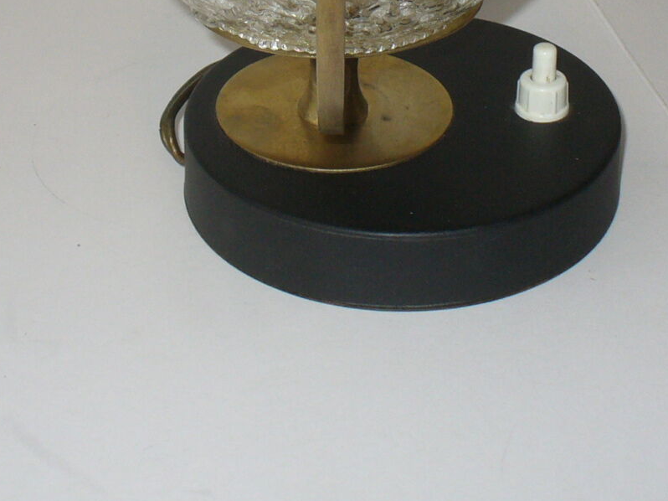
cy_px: -111
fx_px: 1833
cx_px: 336
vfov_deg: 15.0
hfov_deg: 20.7
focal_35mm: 95
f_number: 2.8
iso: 100
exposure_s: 1/30
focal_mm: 6.1
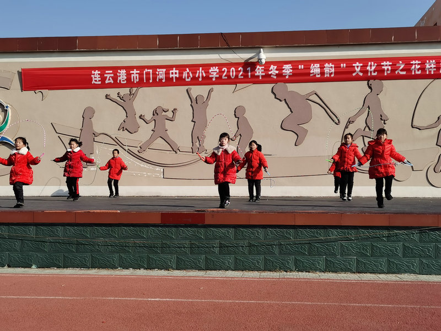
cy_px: 166
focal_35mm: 43
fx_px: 548
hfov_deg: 43.9
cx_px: 220
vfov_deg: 33.6
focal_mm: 5.58
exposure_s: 1/3534
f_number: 1.8
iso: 50
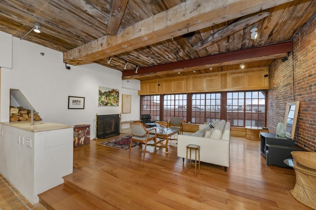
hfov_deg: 104.3
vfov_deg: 81.1
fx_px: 123
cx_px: 158
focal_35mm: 14
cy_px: 105
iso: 1600
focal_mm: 14
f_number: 5.6
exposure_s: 1/200
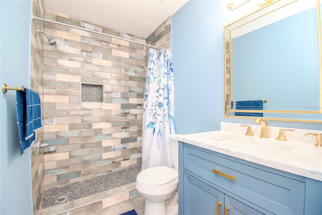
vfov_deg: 77.3
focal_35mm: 15
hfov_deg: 100.4
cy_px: 108
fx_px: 134
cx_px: 161
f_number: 6.3
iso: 800
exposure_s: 1/20
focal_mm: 10
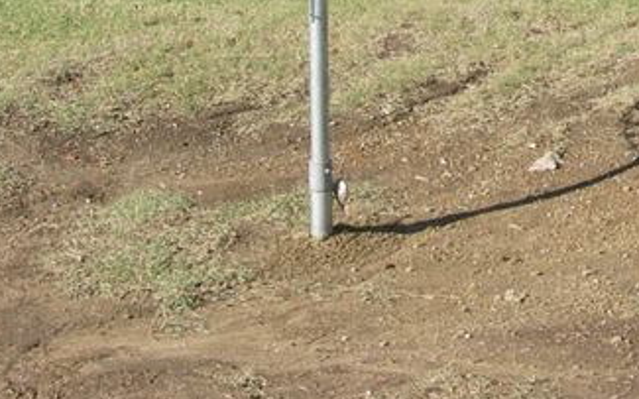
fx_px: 1724
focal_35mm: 99
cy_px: -136
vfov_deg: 12.7
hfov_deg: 20.6
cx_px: 552
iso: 64
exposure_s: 1/384
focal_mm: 7.8
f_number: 4.8
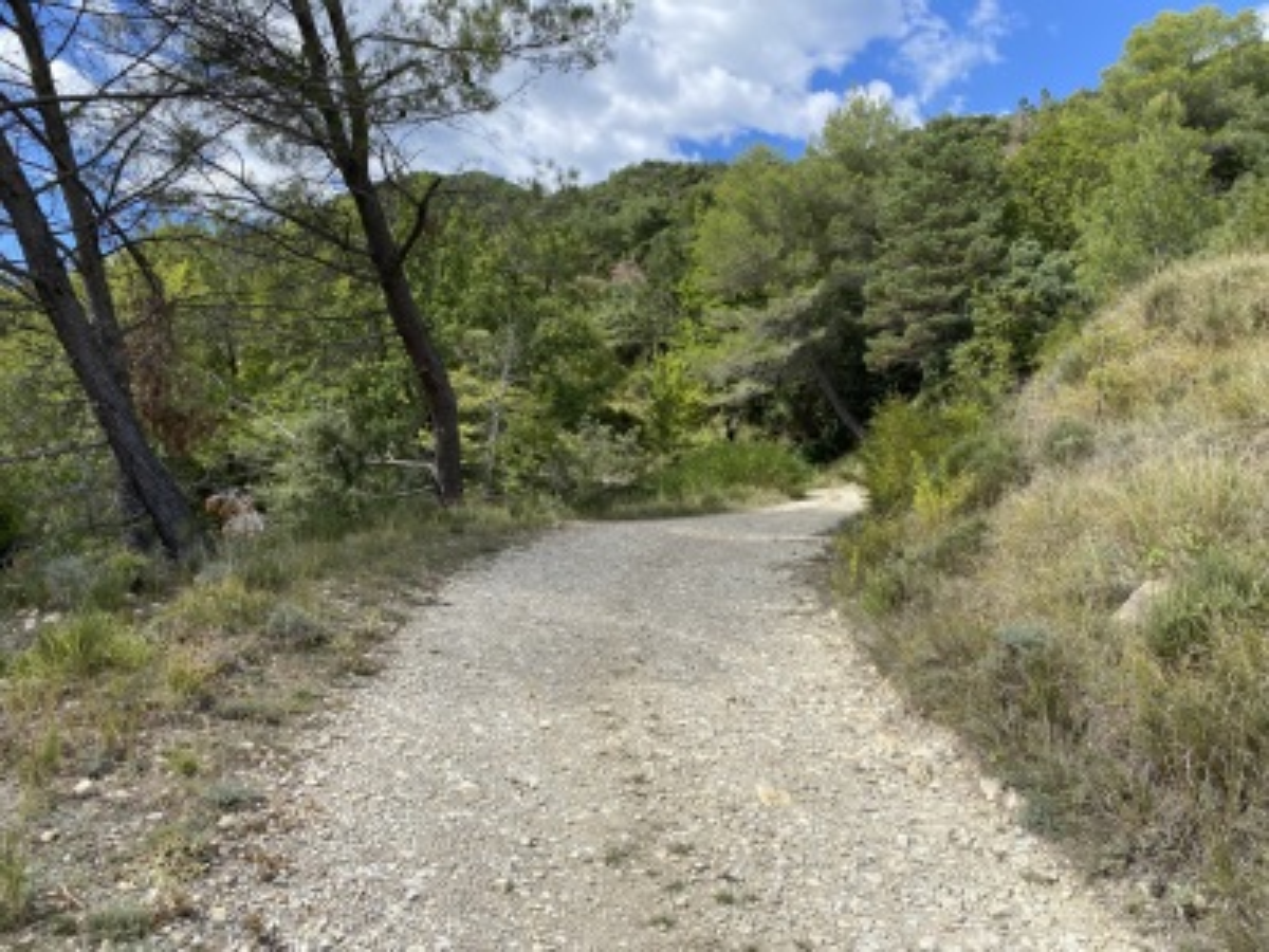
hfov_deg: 67.3
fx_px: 953
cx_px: 634
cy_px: 476
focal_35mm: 26
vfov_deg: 53.1
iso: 32
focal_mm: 4.25
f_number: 1.8
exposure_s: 1/1701
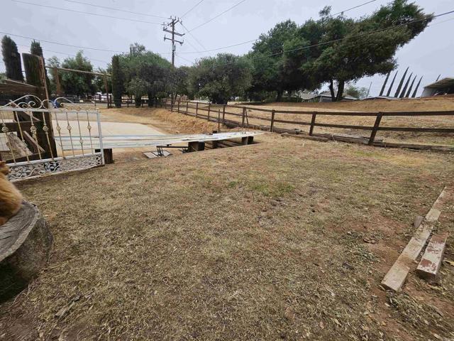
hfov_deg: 106.2
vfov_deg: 89.9
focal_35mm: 13
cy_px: 170
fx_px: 170
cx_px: 227
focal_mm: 1.74
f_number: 2.2
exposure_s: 1/820
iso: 32
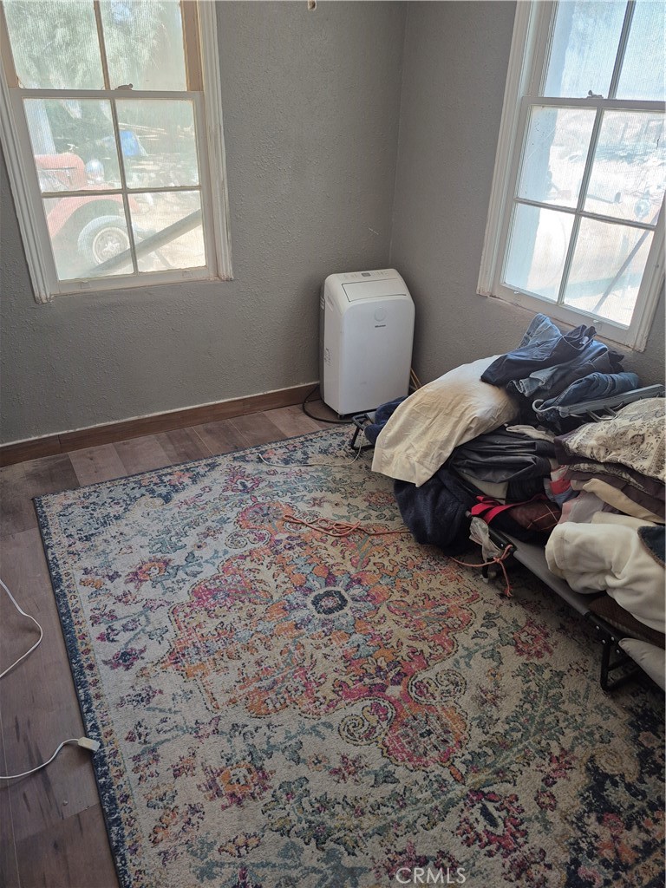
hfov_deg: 58.9
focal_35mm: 23
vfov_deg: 73.9
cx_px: 333
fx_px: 590
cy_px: 444
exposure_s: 1/120
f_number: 1.8
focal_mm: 5.4
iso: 320
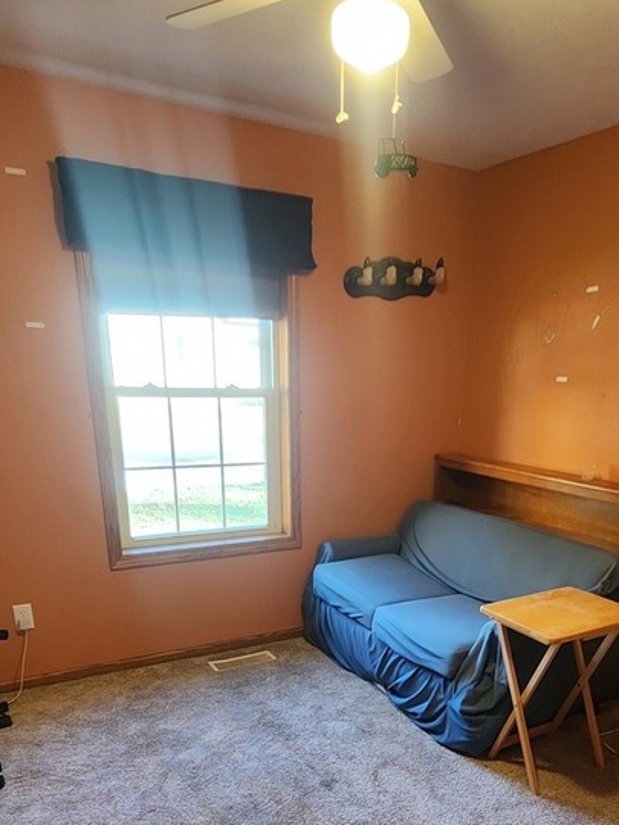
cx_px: 378
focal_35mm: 26
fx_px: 620
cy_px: 620
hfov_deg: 52.6
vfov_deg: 63.3
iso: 320
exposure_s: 1/30
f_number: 2.2
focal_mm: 2.2
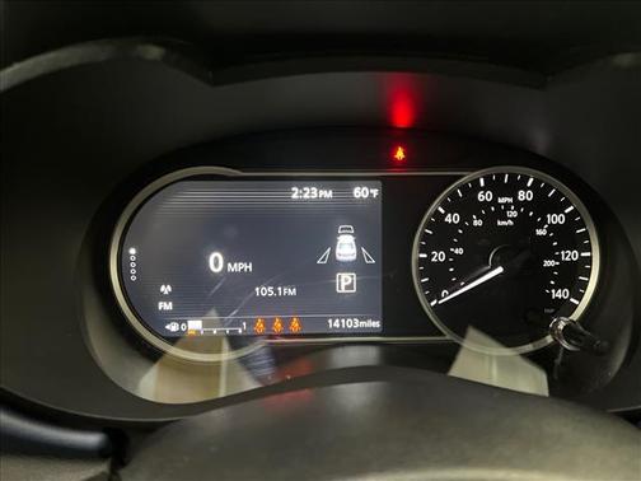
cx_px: 320
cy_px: 240
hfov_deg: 67.3
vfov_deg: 53.1
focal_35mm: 26
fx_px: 481
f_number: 1.5
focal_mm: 5.7
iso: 640
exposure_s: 1/30
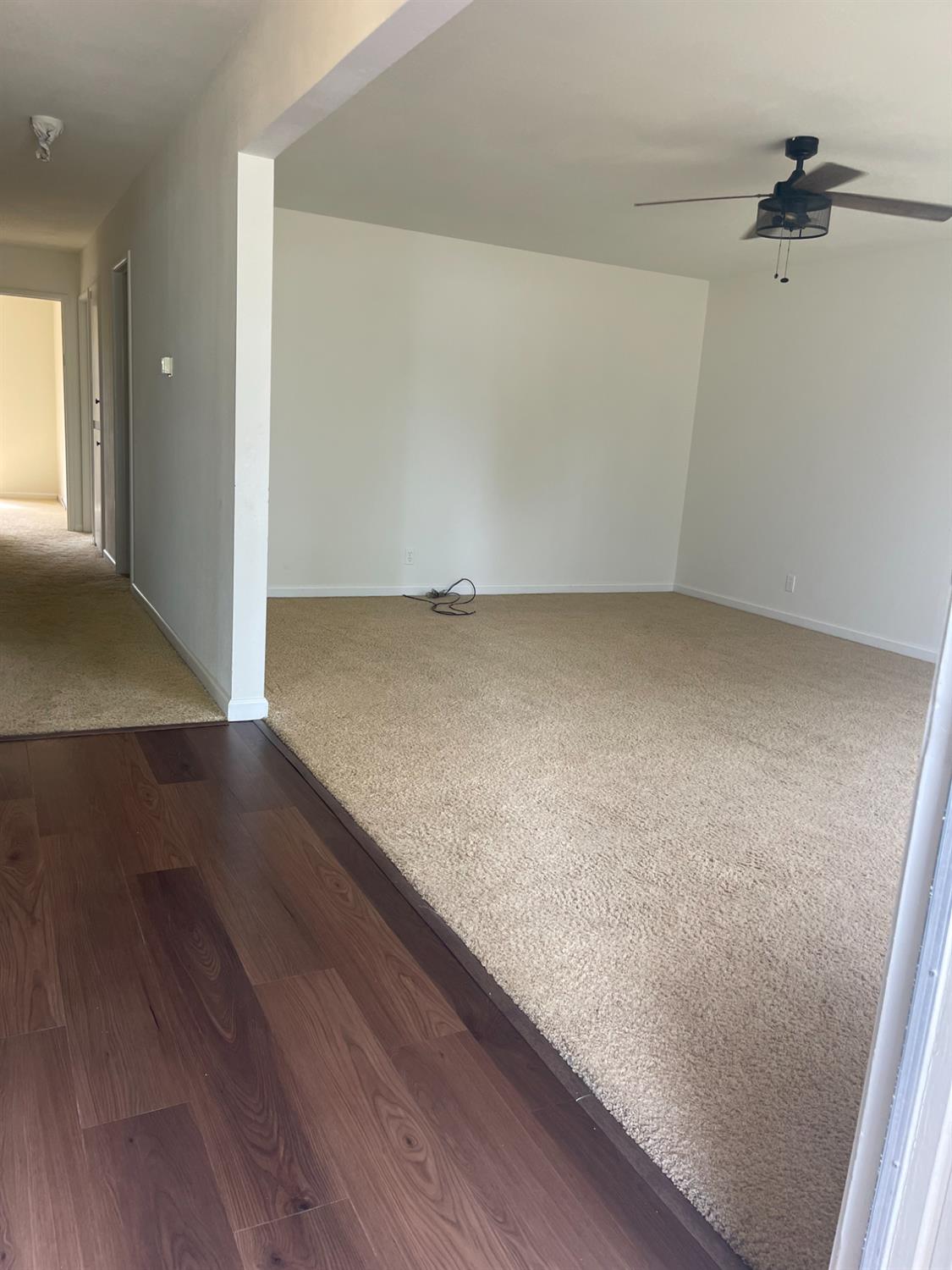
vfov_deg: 69.4
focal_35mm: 25
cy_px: 635
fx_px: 917
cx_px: 476
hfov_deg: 54.9
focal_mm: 5.1
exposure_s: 1/120
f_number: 1.6
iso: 125
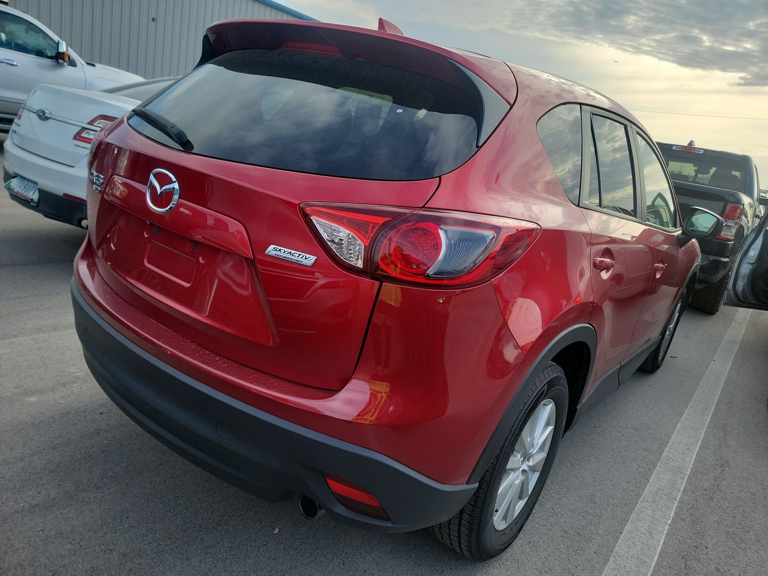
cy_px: 288
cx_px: 384
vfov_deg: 56.8
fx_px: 532
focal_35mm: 24
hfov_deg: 71.6
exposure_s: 1/256
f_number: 1.8
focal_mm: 6.7
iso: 50
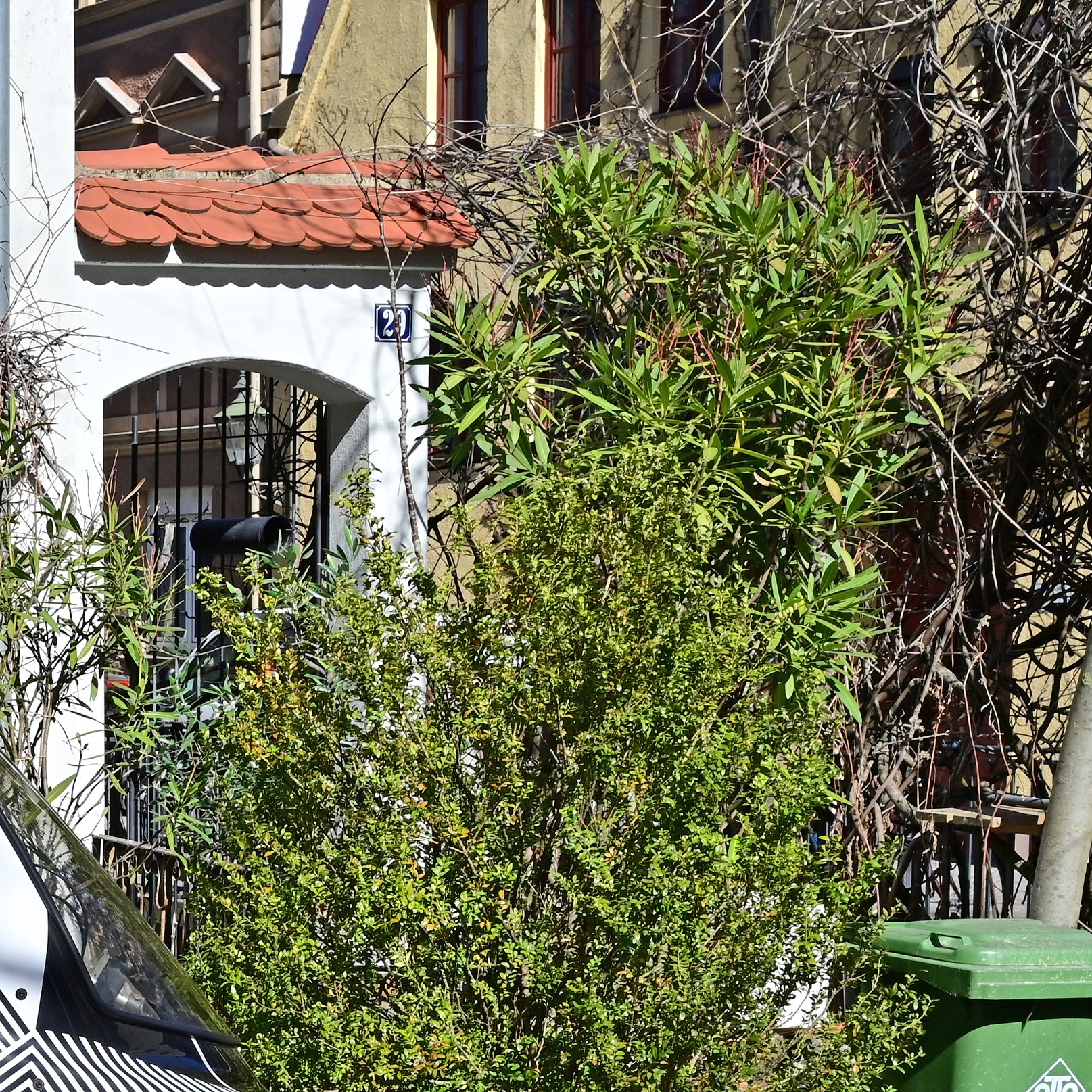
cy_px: 1006
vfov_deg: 17.6
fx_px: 3462
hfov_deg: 16.7
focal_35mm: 97
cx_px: -420
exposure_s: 1/500
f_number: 11
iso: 400
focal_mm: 41
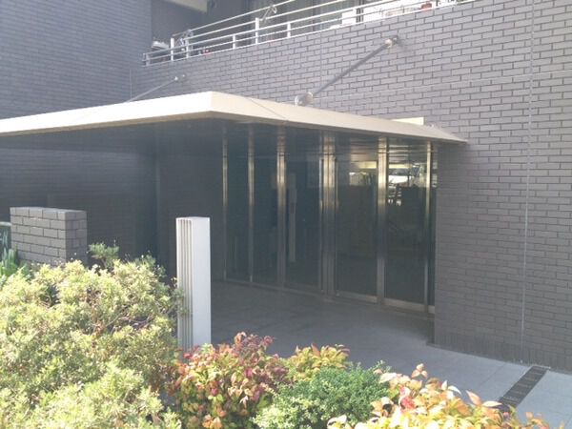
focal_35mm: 35
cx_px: 286
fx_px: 578
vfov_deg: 40.7
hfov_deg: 52.6
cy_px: 214
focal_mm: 4.28
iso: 50
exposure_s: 1/139
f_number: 2.4
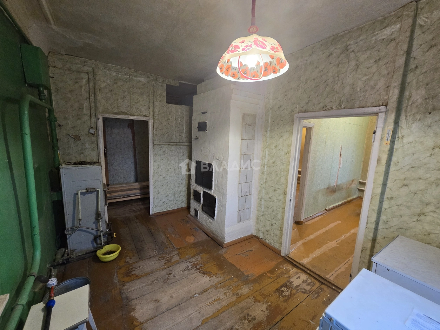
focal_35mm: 13
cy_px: 165
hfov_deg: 106.2
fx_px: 165
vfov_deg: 89.9
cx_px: 220
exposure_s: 1/50
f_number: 2.2
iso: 400
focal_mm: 2.2
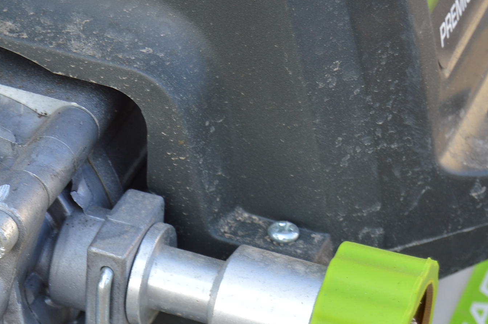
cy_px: 288
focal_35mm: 184
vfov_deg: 7.4
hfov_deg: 11.0
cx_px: -46
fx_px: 2493
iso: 100
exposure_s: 1/80
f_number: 5.6
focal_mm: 55
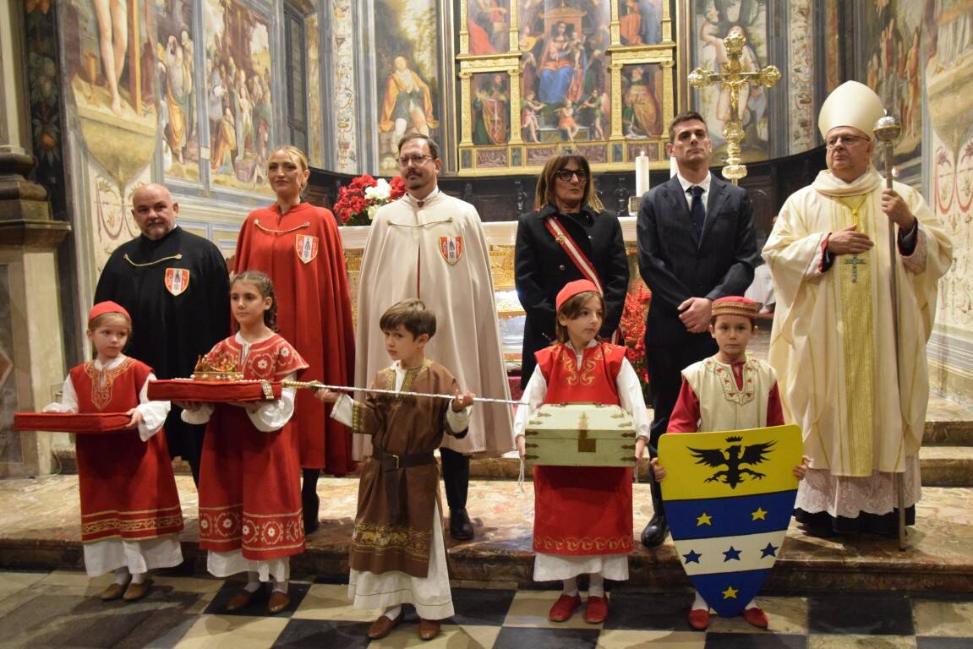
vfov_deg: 41.7
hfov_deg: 59.5
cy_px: 324
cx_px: 486
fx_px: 852
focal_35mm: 32
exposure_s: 1/60
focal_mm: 21
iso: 3600
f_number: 4.5
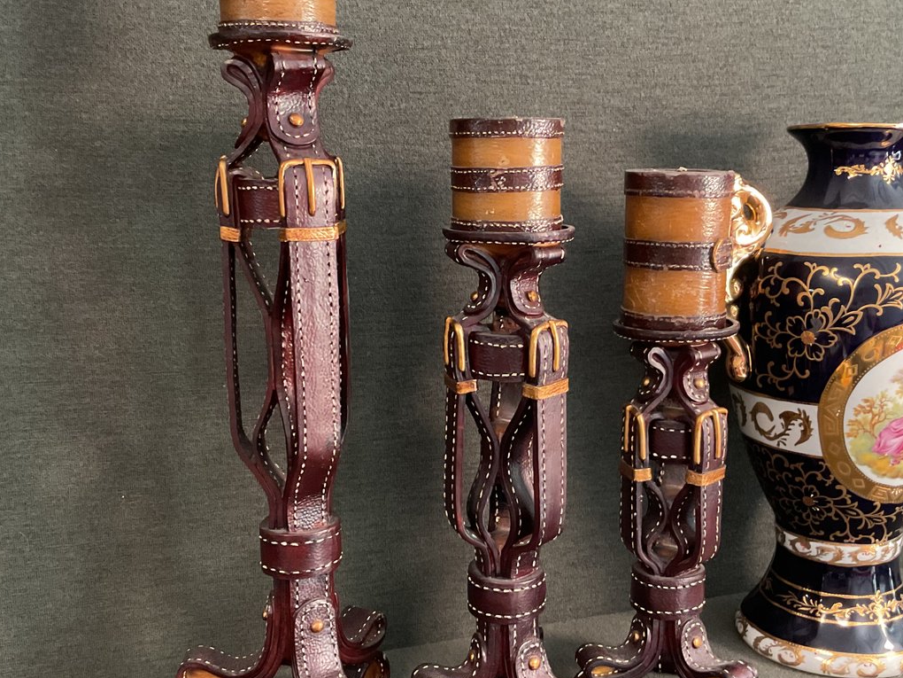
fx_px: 1122
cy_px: 368
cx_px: 479
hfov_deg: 43.8
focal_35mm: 43
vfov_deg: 33.6
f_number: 1.8
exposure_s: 1/30
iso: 250
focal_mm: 3
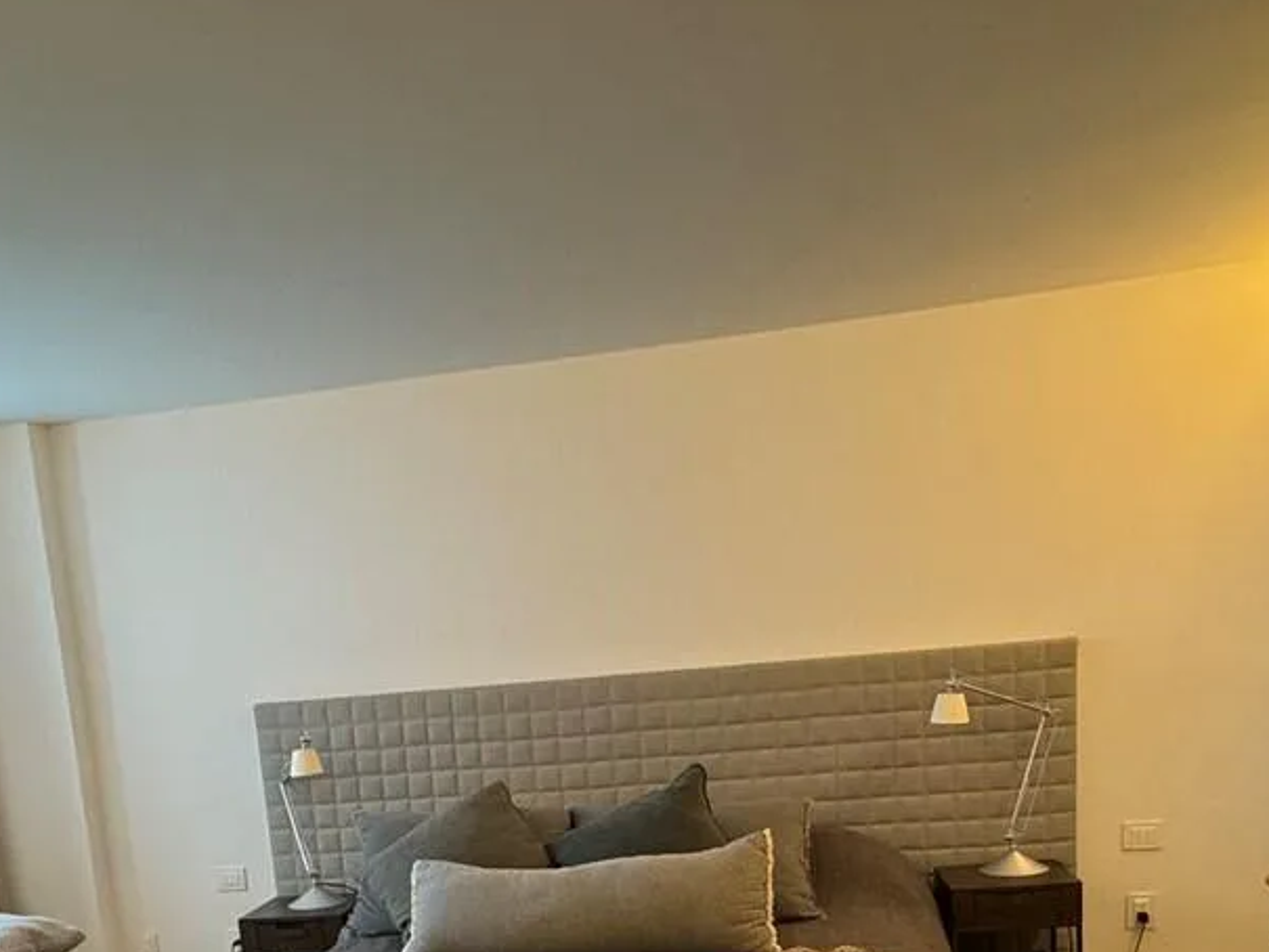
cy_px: 929
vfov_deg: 35.4
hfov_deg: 49.8
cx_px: 497
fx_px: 1357
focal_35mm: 37
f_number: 2.2
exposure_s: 1/60
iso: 200
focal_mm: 2.22
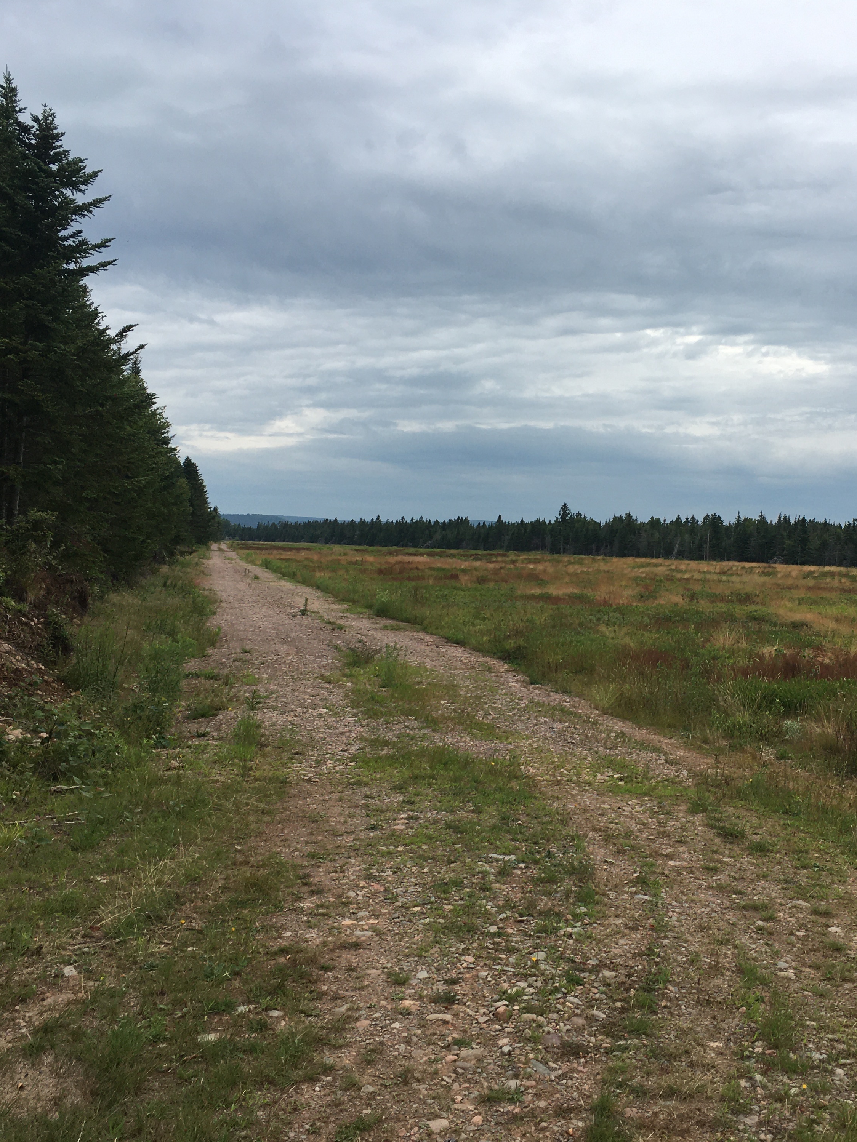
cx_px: 571
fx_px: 1287
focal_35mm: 39
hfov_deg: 36.4
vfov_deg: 47.9
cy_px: 568
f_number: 2.2
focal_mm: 4.15
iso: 25
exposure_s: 1/1748
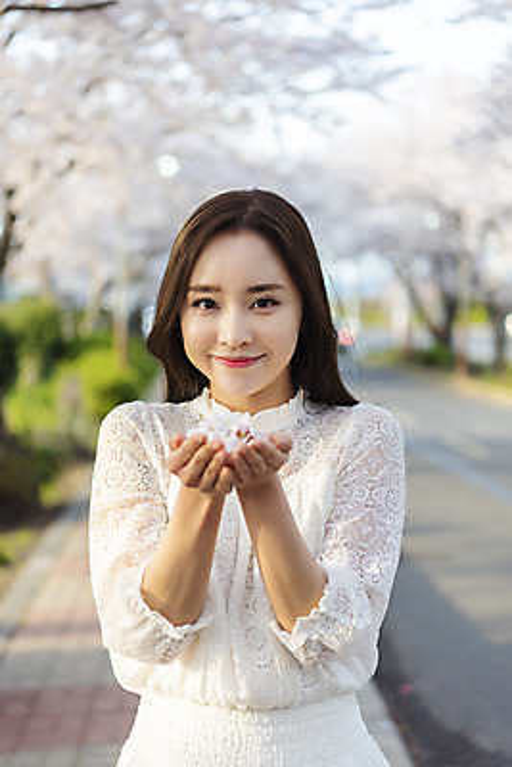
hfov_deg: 19.5
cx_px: 256
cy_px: 384
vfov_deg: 28.8
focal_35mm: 70
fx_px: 1492
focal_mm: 70
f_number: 2.8
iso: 100
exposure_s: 1/320
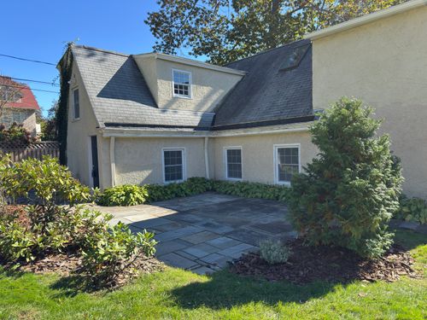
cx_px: 214
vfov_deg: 56.8
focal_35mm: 24
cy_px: 160
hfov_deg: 71.6
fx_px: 296
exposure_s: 1/1264
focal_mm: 6.76
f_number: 1.78
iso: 100
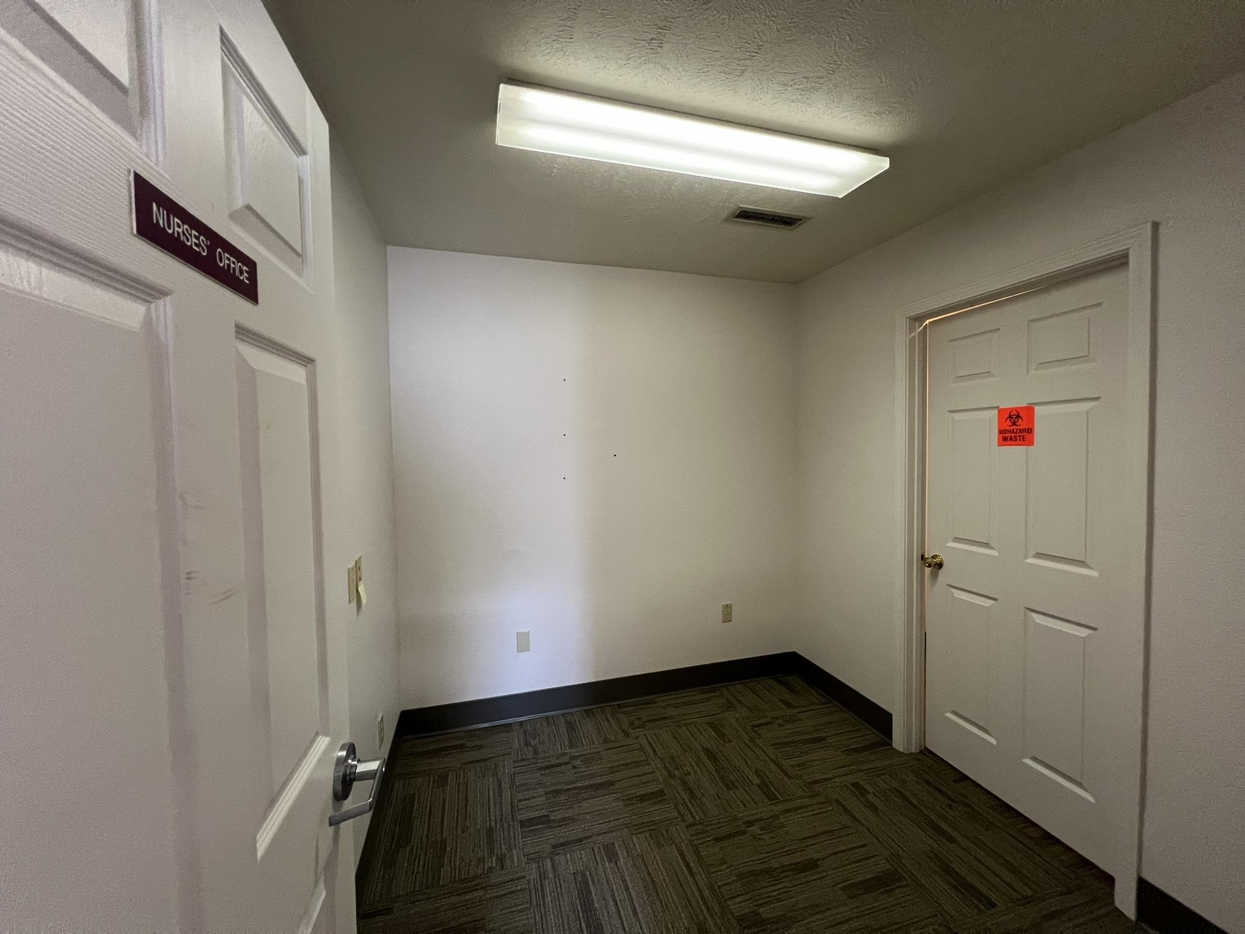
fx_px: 468
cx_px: 622
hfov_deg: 106.2
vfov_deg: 89.9
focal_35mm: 13
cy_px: 467
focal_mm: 1.57
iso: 400
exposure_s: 1/60
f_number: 1.8
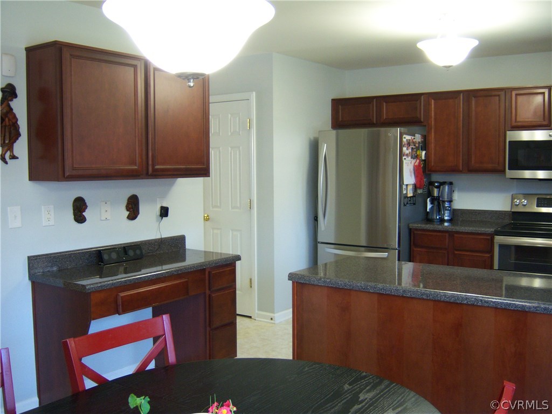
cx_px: 276
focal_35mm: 36
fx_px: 574
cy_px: 207
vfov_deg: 39.7
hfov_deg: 51.4
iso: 160
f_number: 2.8
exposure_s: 1/10
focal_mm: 7.5
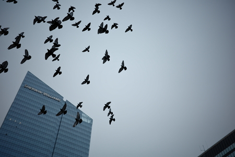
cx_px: 118
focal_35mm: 40
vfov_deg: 33.4
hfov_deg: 48.5
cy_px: 78
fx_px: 261
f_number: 3.5
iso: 200
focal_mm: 26
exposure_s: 1/500
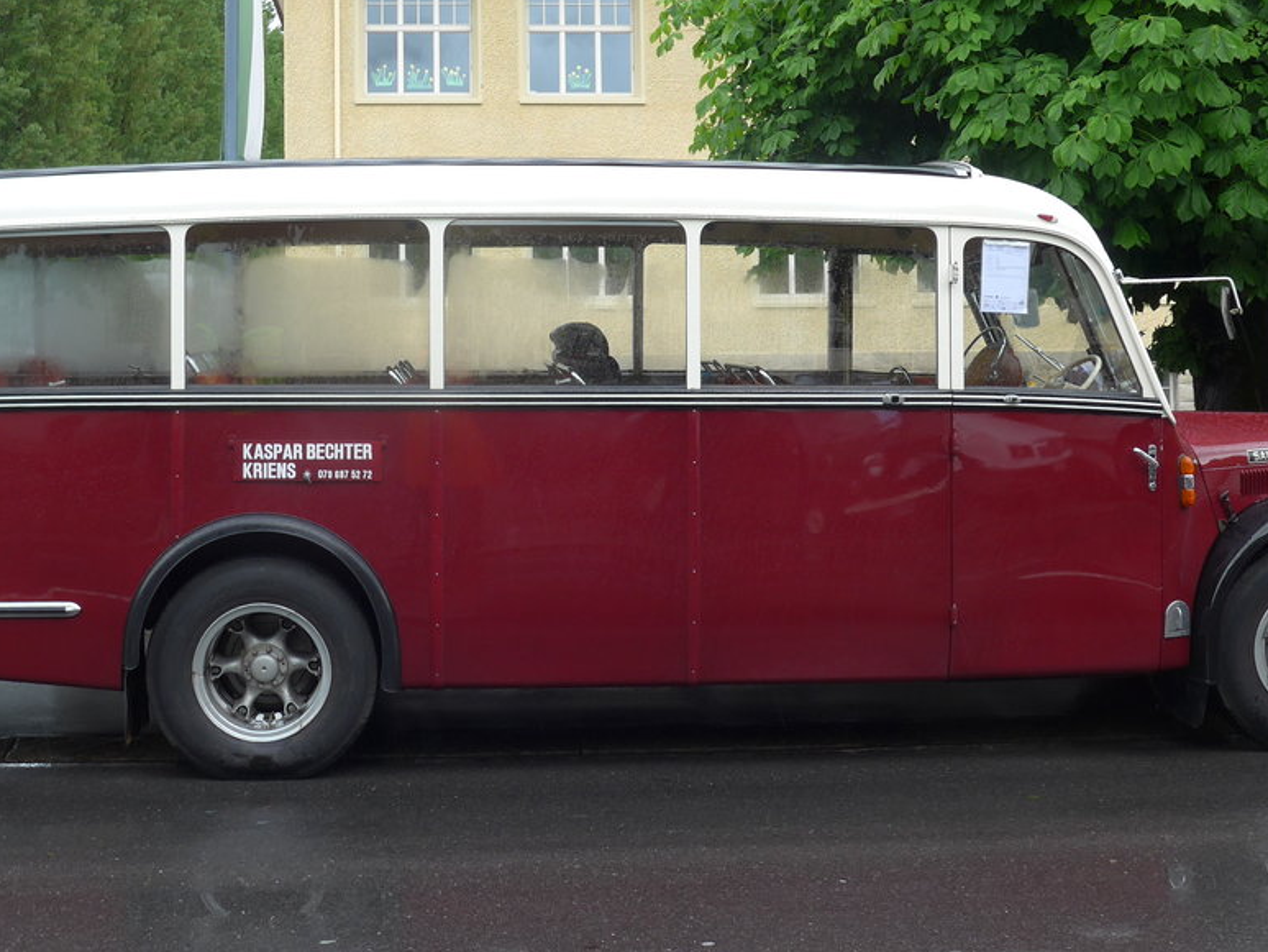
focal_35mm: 45
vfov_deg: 32.0
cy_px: 327
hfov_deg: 41.9
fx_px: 1649
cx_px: 533
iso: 80
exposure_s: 1/100
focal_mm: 6
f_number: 2.8
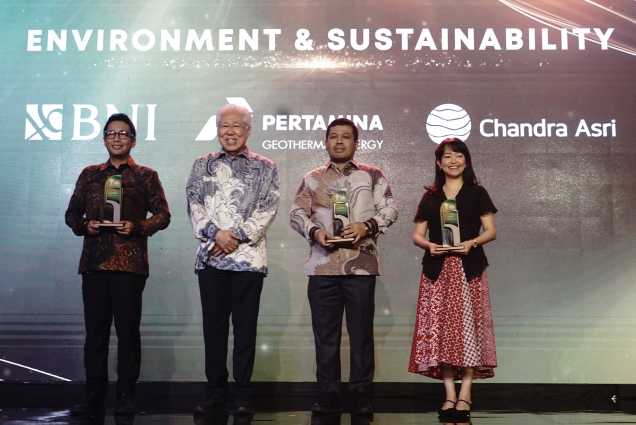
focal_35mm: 41
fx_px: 725
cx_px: 318
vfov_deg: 32.7
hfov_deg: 47.4
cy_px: 212
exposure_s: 1/100
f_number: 4.5
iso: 1000
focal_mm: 41
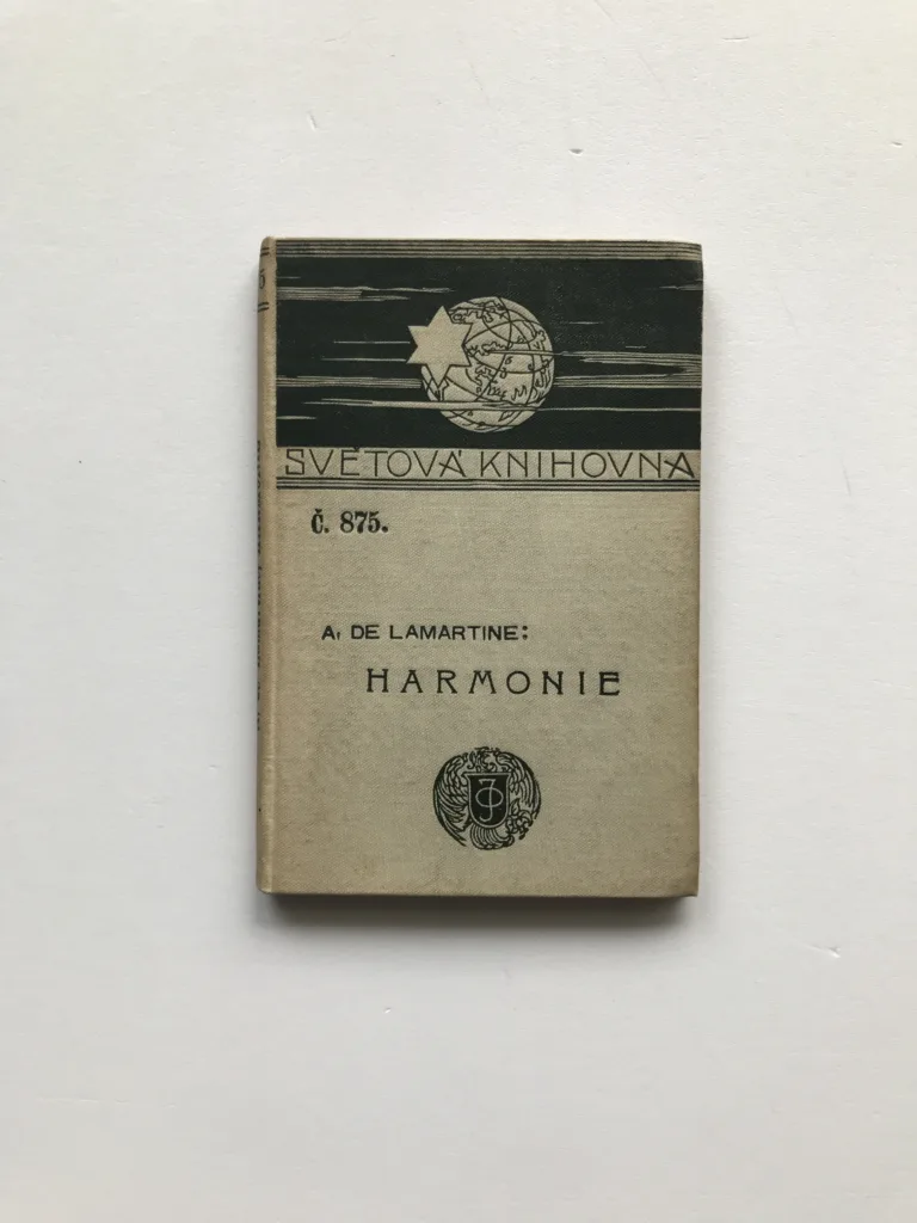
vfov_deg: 63.4
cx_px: 458
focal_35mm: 28
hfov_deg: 49.7
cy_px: 612
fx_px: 989
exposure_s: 1/100
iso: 40
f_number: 1.8
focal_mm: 3.99
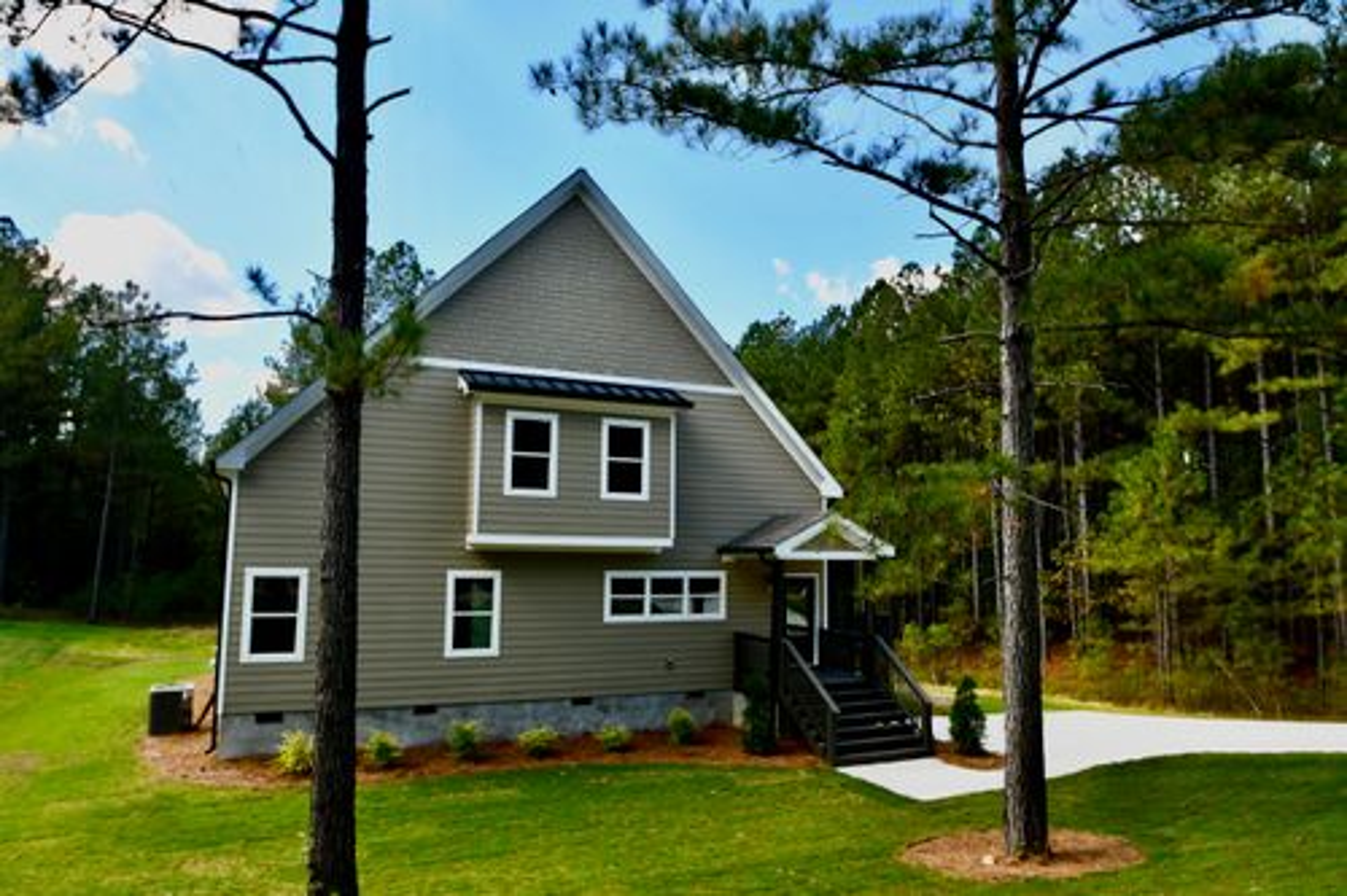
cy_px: 448
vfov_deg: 57.2
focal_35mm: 22
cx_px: 674
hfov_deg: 78.6
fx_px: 823
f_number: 6.3
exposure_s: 1/160
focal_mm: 15
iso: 100
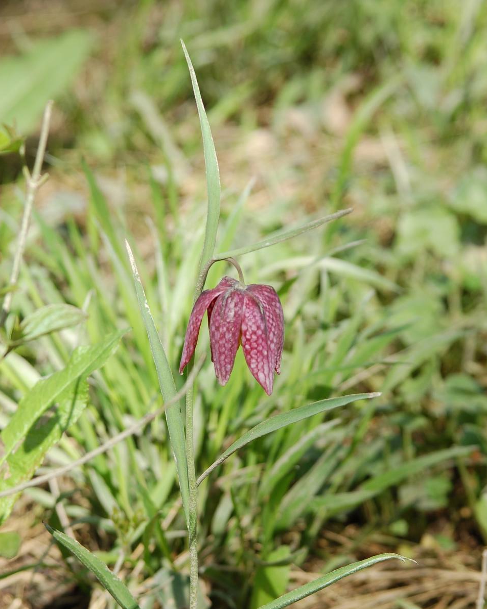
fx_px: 2450
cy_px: 343
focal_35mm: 136
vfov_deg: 14.2
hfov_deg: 11.4
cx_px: 244
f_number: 8
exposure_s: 1/125
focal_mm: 80
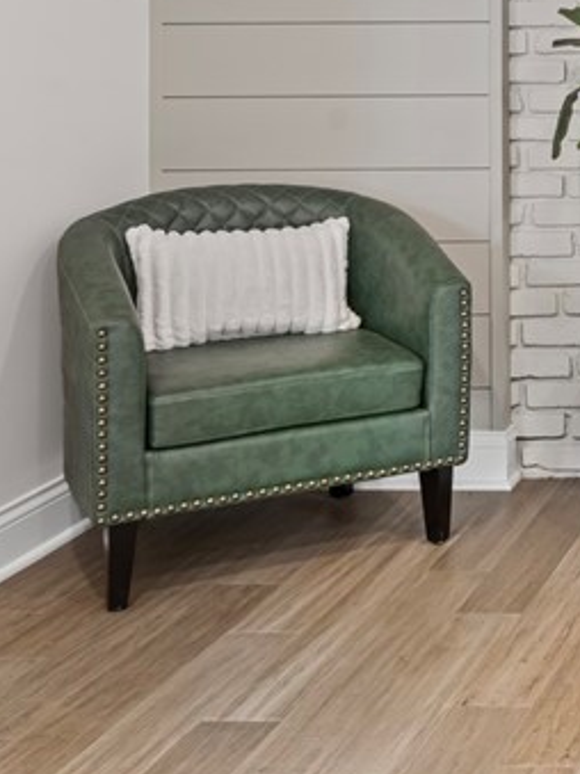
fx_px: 1654
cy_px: 24
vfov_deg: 25.2
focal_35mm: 74
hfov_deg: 17.1
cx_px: 975
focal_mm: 24
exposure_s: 1
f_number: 9
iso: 250
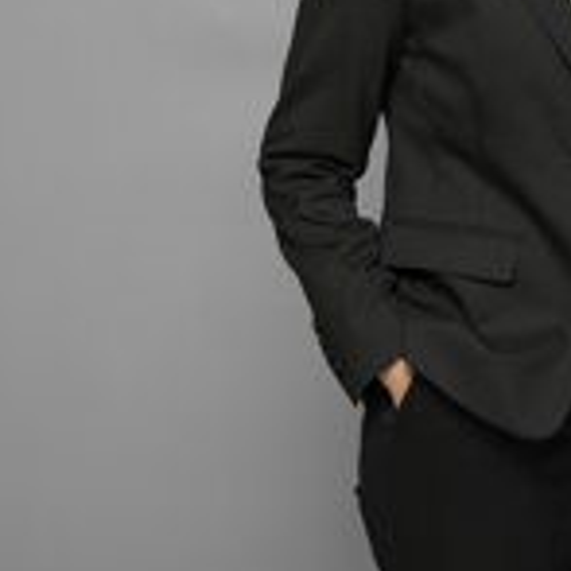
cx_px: 552
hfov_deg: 14.8
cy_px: 60
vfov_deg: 14.9
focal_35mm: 116
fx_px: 2165
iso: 160
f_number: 4
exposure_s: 1/200
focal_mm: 50
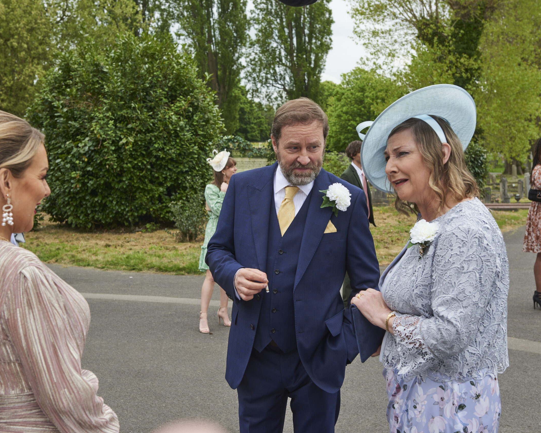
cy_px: 218
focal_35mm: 51
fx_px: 817
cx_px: 259
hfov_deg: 36.6
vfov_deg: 29.7
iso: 125
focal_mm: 45
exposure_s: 1/125
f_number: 8
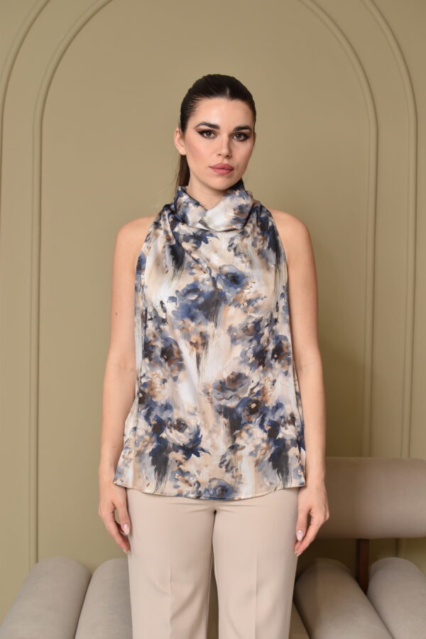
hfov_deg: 25.8
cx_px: 213
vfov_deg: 37.9
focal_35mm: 52
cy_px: 320
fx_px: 932
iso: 100
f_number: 4
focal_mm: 35
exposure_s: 1/200
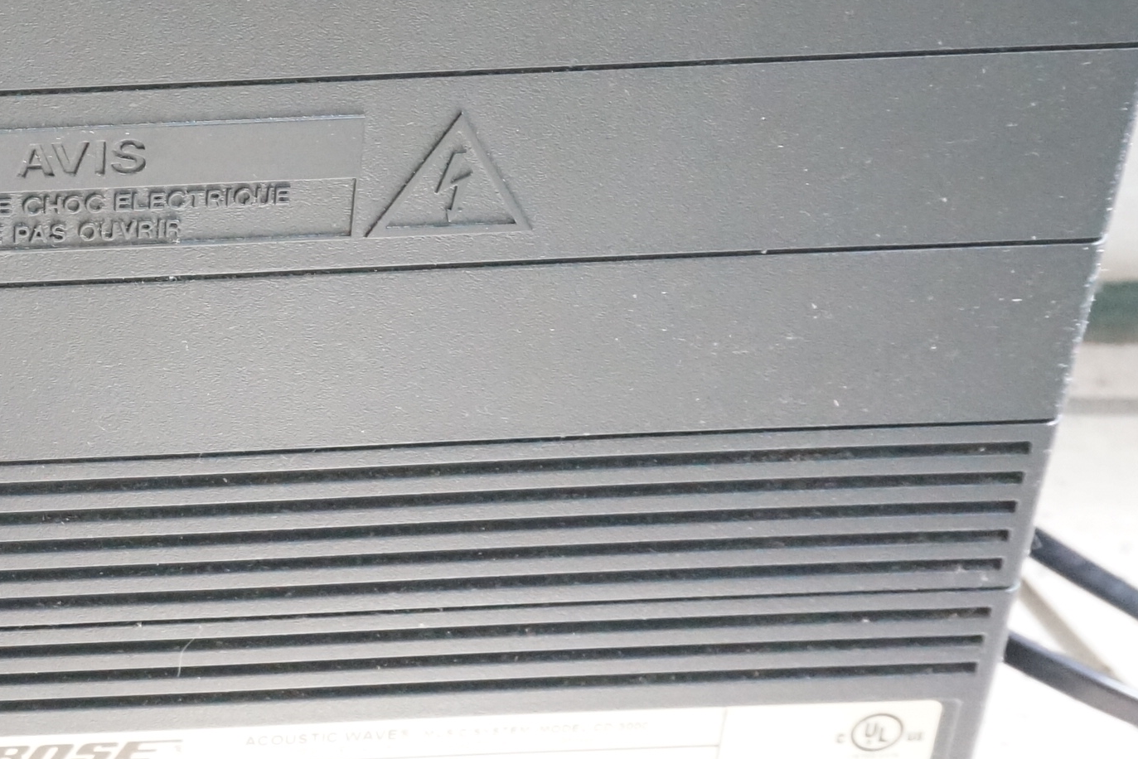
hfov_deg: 19.6
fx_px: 3076
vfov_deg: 14.1
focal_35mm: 97
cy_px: 271
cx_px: -274
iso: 3200
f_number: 8
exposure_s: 1/50
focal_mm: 25
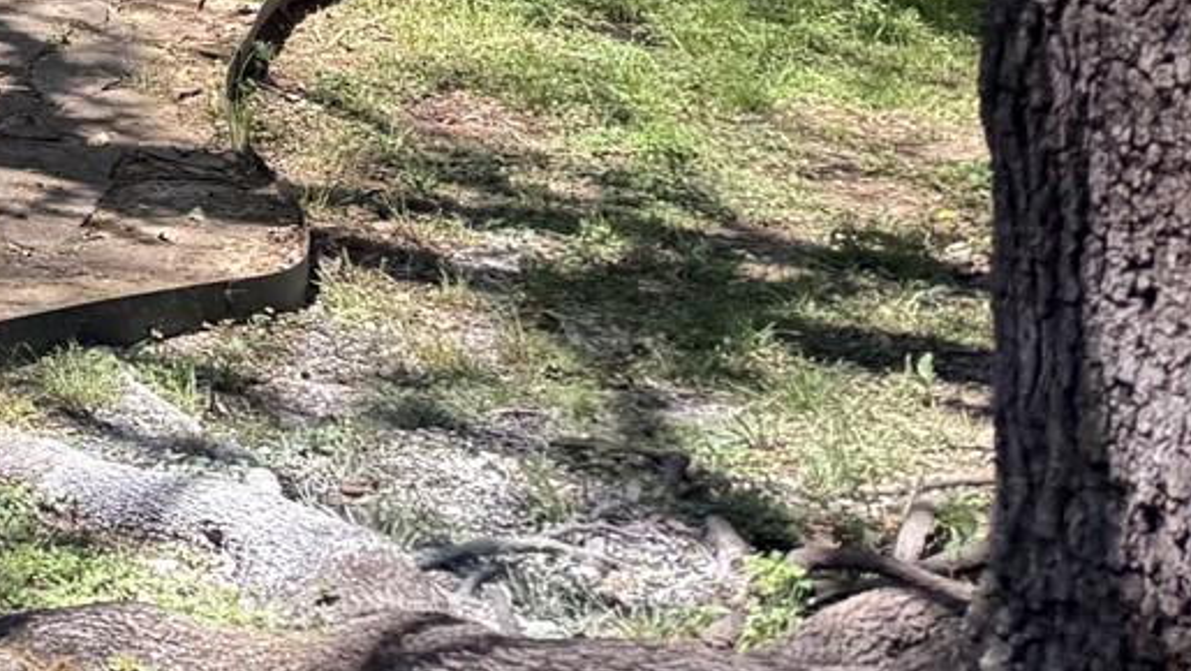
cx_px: -1064
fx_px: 3285
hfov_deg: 16.5
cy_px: -939
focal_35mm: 104
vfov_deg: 10.2
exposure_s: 1/822
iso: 80
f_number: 1.78
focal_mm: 6.76
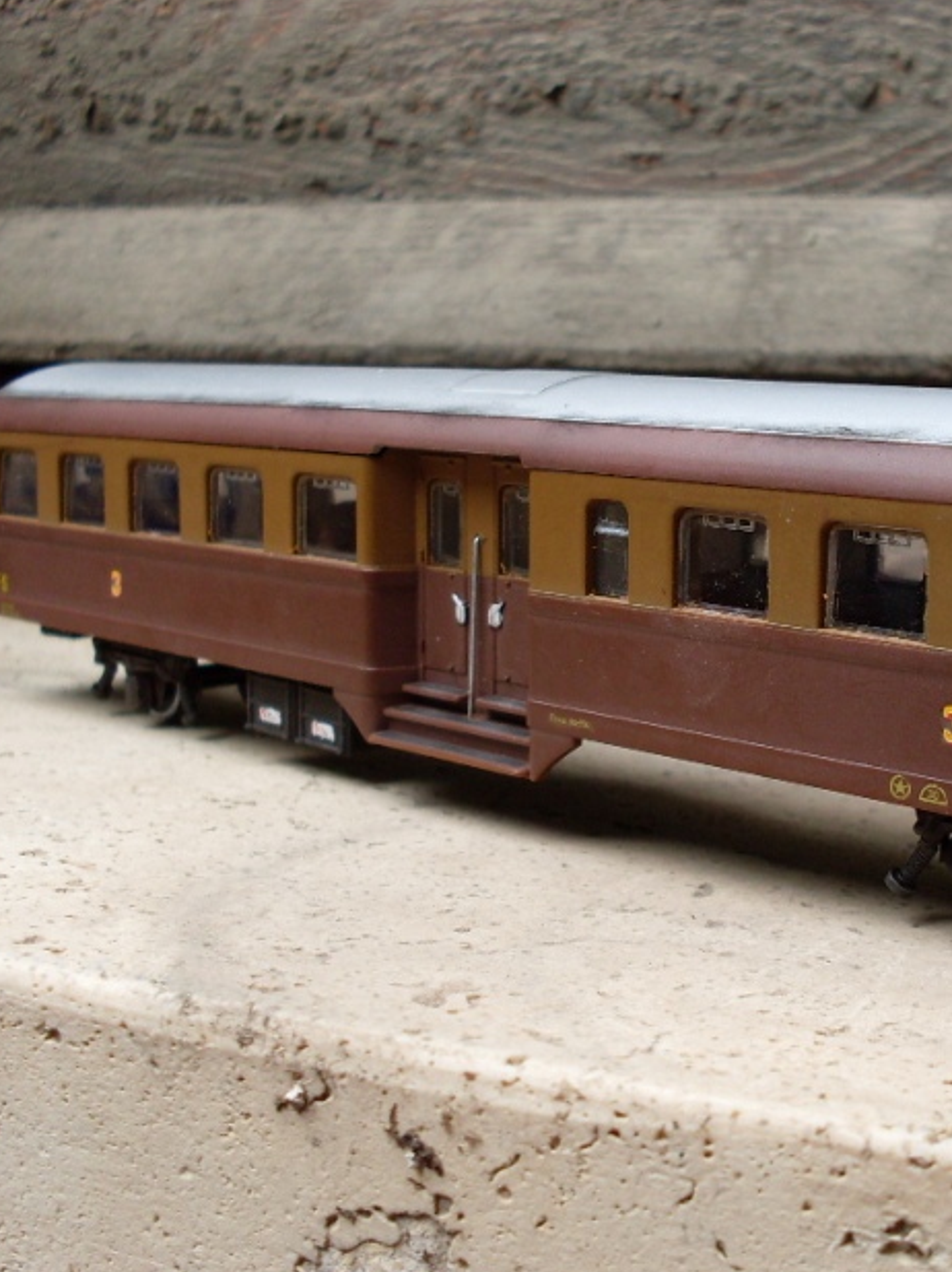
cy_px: 632
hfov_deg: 27.2
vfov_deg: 36.2
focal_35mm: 53
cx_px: 694
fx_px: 1945
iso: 80
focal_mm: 6.3
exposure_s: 1/125
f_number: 2.8
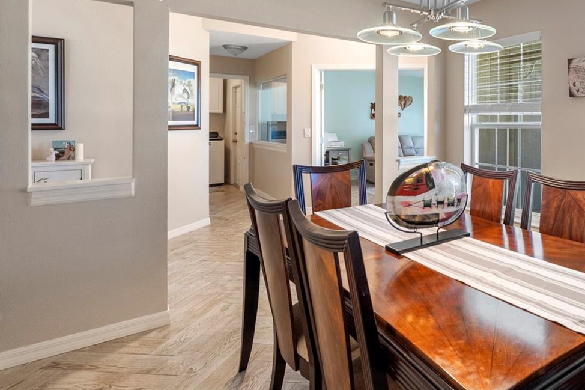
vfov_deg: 53.8
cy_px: 125
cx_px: 462
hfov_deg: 69.3
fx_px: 374
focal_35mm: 23
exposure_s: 1/60
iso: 800
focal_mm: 14
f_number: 8
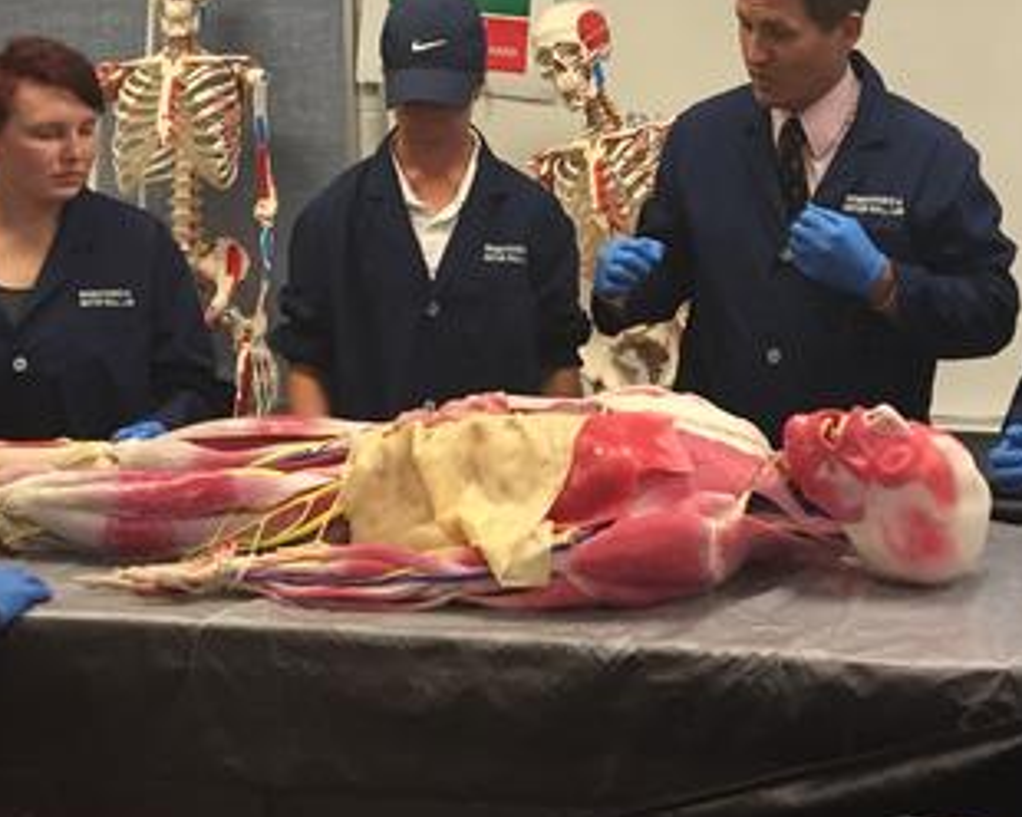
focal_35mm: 73
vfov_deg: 20.5
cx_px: 488
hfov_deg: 26.1
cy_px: 56
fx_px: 2208
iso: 50
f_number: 2.2
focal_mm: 4.15
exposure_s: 1/30
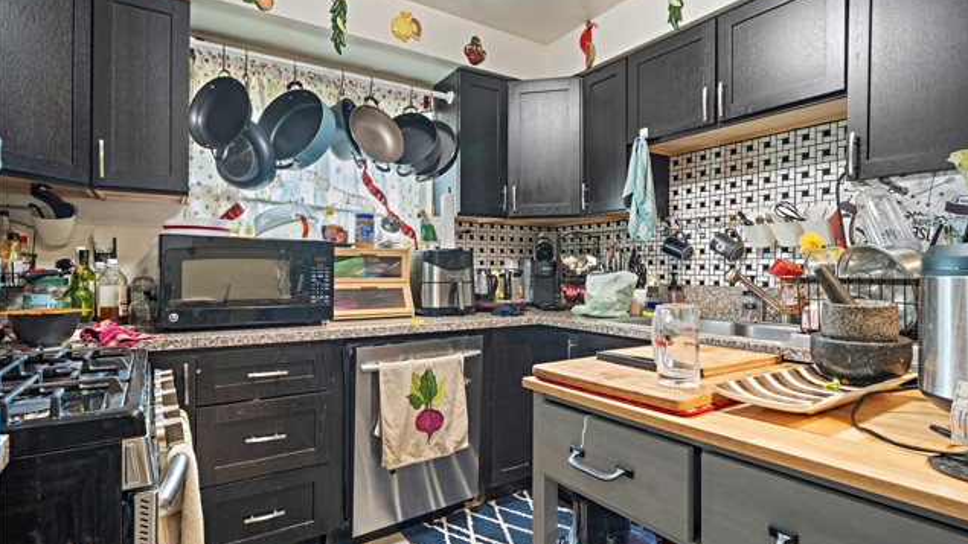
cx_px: 485
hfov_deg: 89.6
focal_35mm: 19
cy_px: 283
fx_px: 488
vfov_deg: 58.3
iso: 250
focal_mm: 18
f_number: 7.1
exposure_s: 1
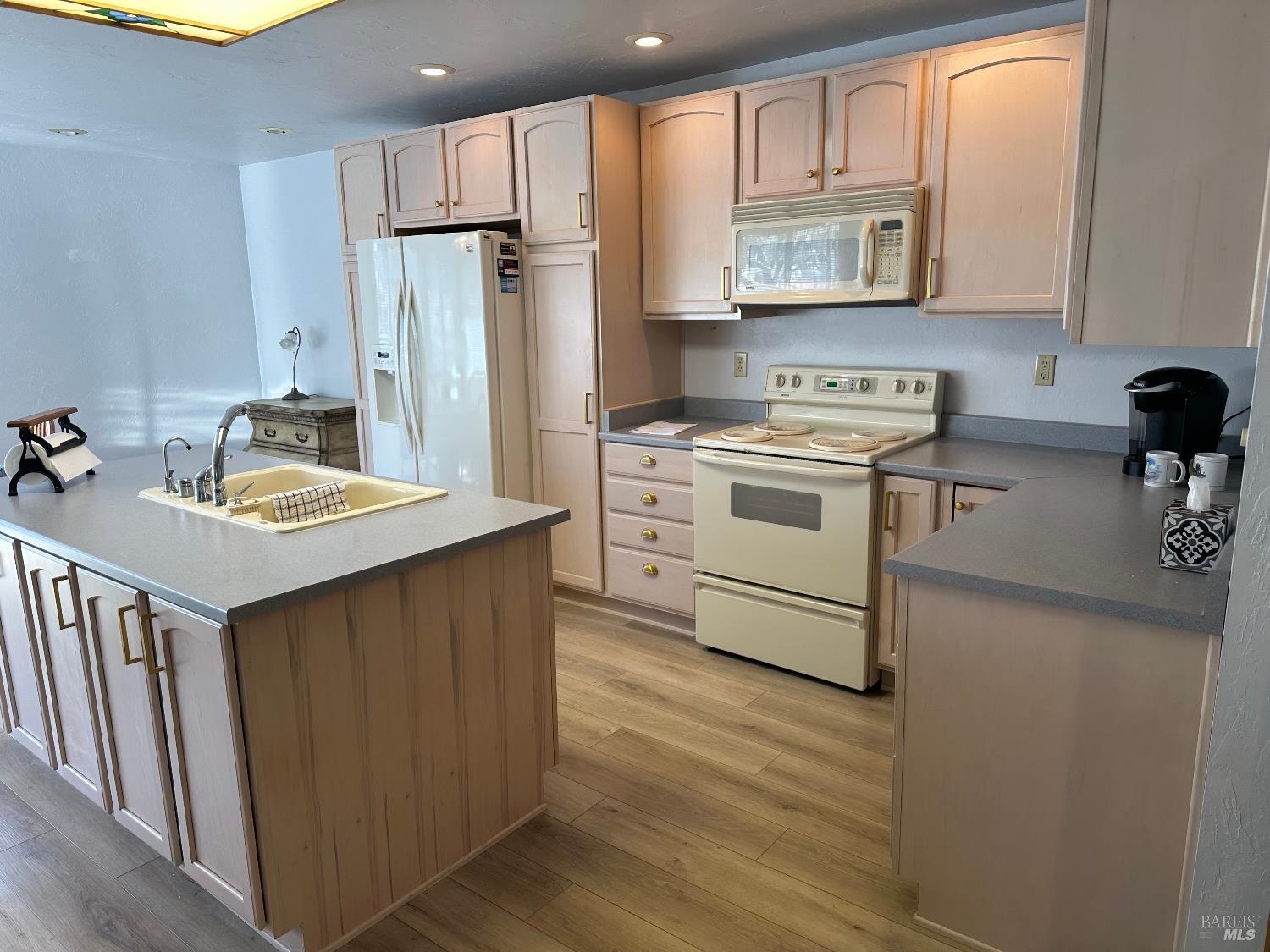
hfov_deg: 71.6
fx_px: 881
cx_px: 635
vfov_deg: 56.8
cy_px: 476
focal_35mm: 24
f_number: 1.78
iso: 80
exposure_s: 1/120
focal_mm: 6.86
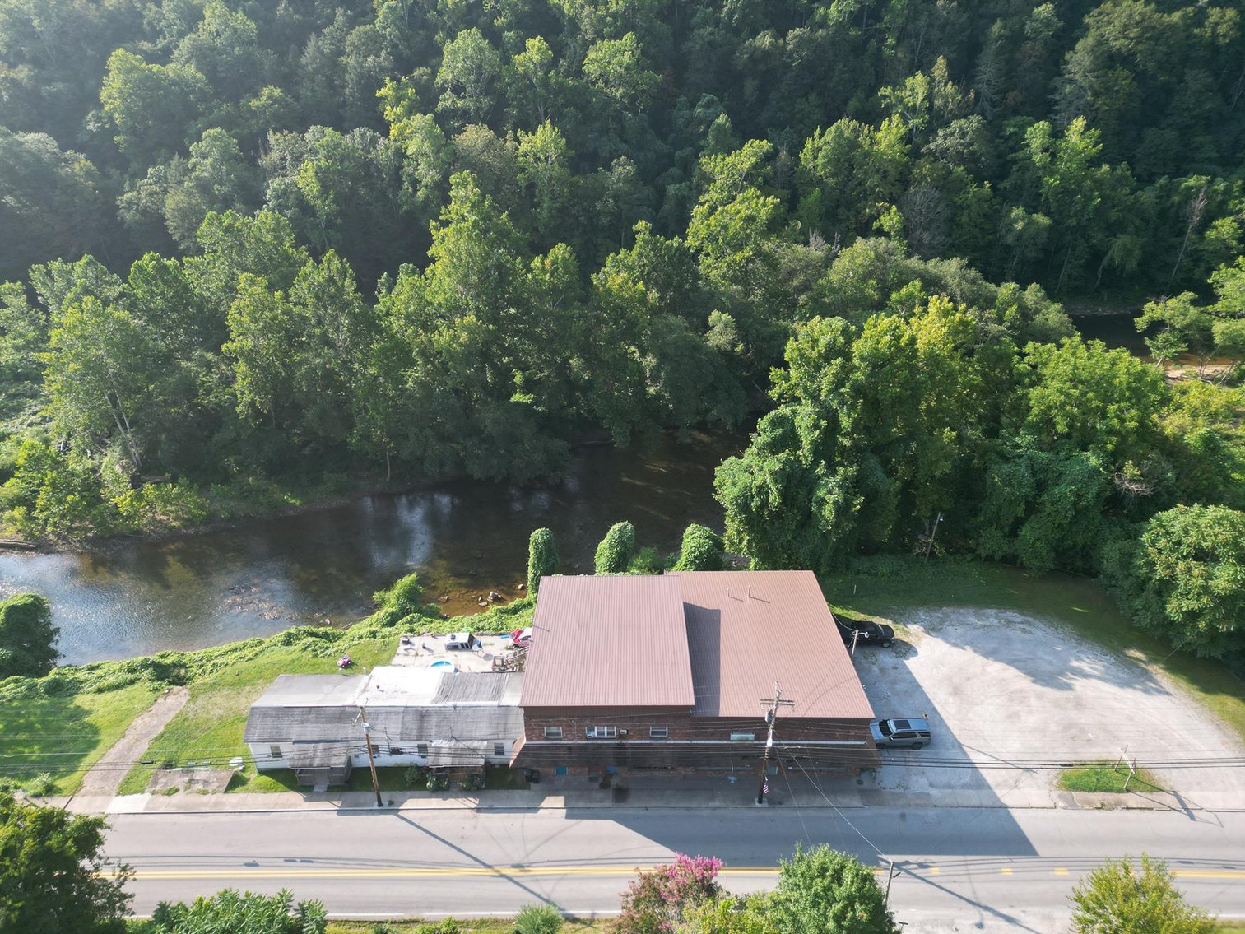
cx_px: 622
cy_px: 467
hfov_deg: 71.6
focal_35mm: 24
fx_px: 863
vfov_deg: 56.8
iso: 140
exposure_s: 1/800
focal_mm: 6.72
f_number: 1.7
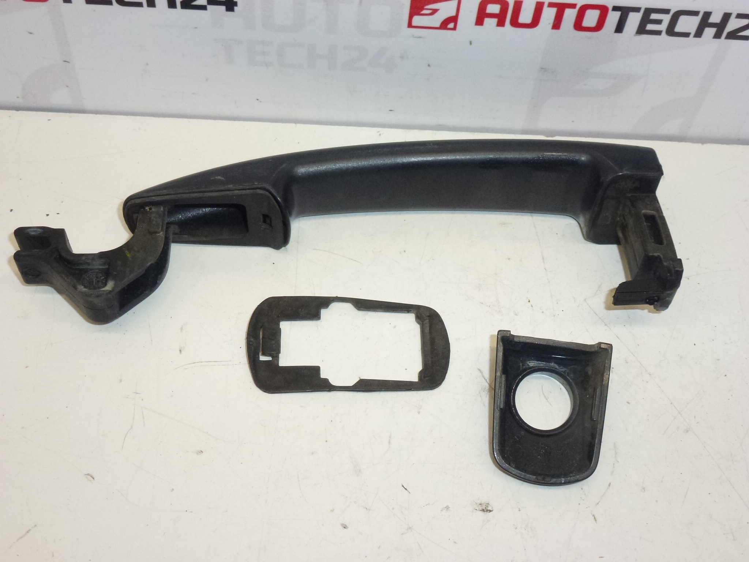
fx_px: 887
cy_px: 281
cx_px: 374
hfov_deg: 45.8
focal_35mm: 41
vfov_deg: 35.1
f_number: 3.9
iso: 400
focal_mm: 7.4
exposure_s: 1/320
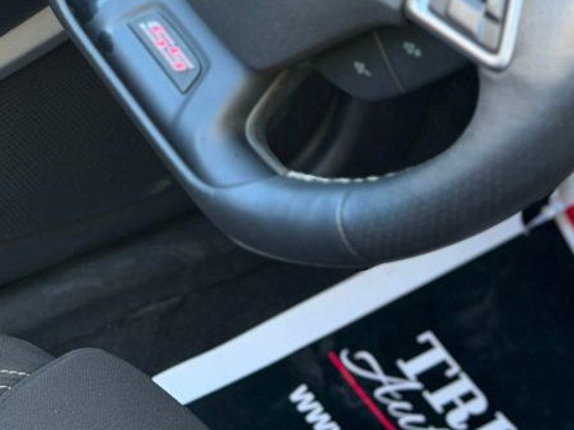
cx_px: 205
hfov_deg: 17.7
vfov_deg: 13.1
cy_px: -36
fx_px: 1840
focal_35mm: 111
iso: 160
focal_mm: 6.76
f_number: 1.78
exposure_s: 1/191
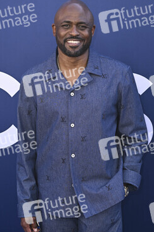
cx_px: 74
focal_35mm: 69
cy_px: 114
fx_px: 443
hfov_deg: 19.7
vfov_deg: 29.3
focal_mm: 63
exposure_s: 1/200
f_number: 5.6
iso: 320
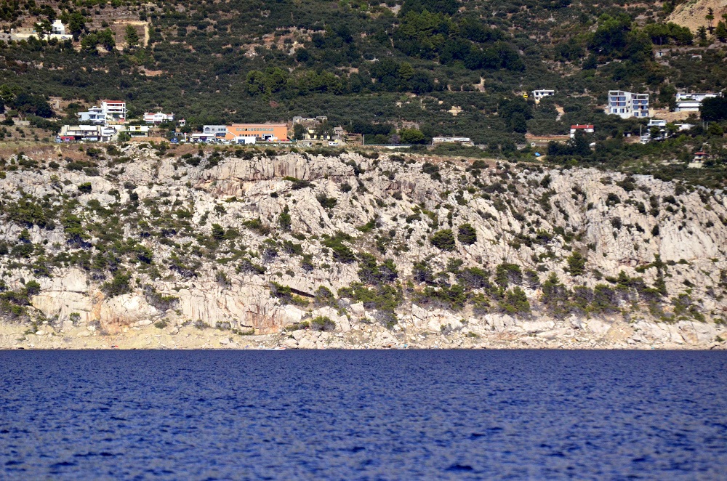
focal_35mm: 330
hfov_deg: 6.3
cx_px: 364
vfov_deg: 4.1
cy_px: 240
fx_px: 6649
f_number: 5.6
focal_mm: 220
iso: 1100
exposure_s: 1/8000
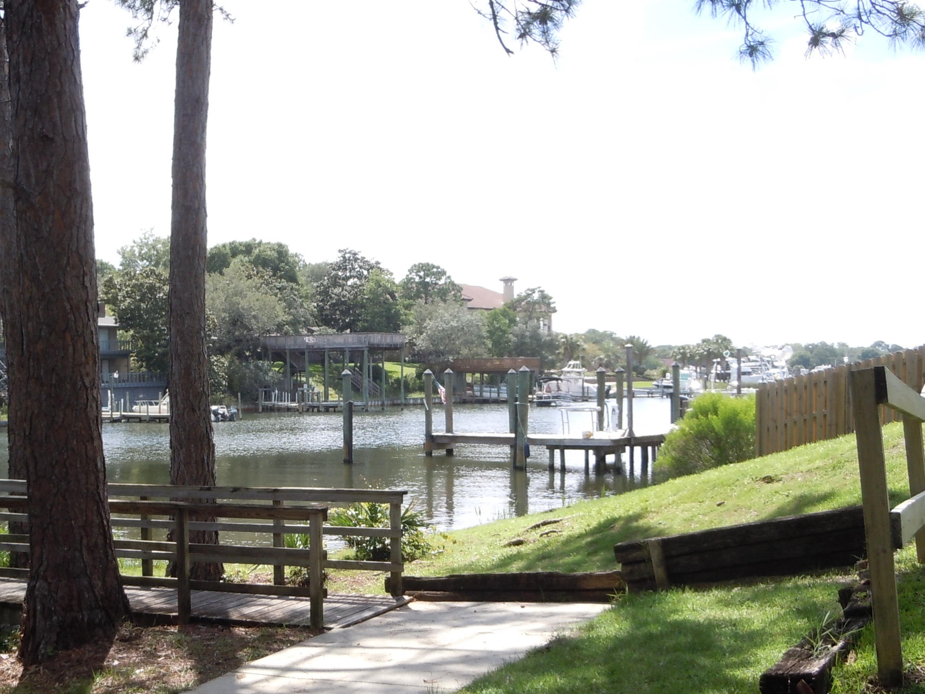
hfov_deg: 38.4
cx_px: 294
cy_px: 453
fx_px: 1309
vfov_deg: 29.5
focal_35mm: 49
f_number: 4
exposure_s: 1/320
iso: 100
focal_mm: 5.9
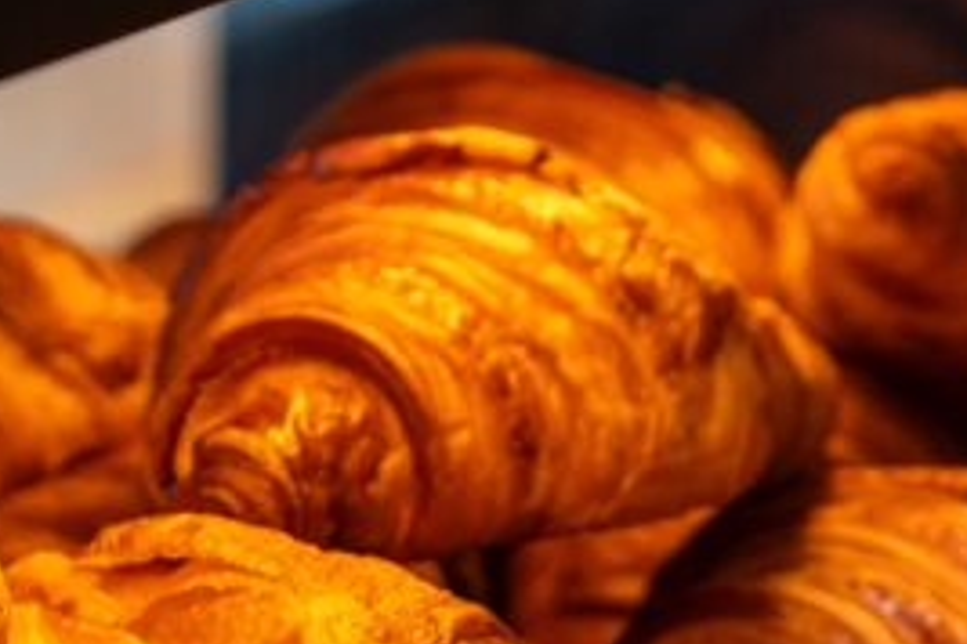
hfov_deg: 7.6
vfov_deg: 5.0
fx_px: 7225
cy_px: -832
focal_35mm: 269
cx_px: 168
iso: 800
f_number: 3.2
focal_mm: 70
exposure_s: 1/50
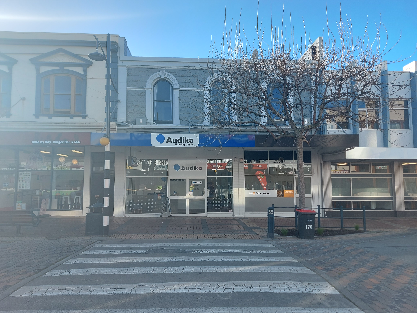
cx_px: 208
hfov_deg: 71.6
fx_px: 289
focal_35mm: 24
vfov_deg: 56.8
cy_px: 156
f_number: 1.8
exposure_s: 1/284
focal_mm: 5.23
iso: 32
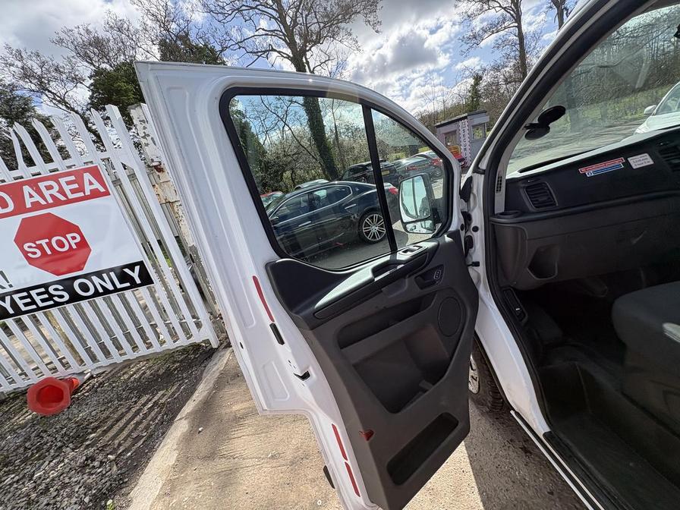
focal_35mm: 14
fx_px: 275
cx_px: 340
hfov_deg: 102.1
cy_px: 255
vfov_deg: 85.7
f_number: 2.2
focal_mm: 2.22
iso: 50
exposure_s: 1/641
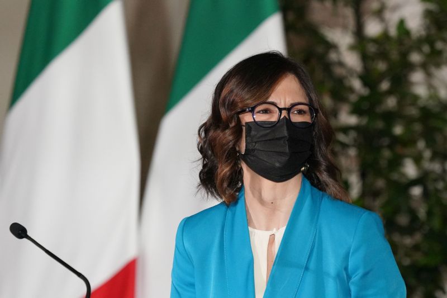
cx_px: 224
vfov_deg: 2.8
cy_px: 149
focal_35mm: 495
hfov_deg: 4.2
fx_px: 6145
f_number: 7.1
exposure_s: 1/250
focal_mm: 330
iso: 6400
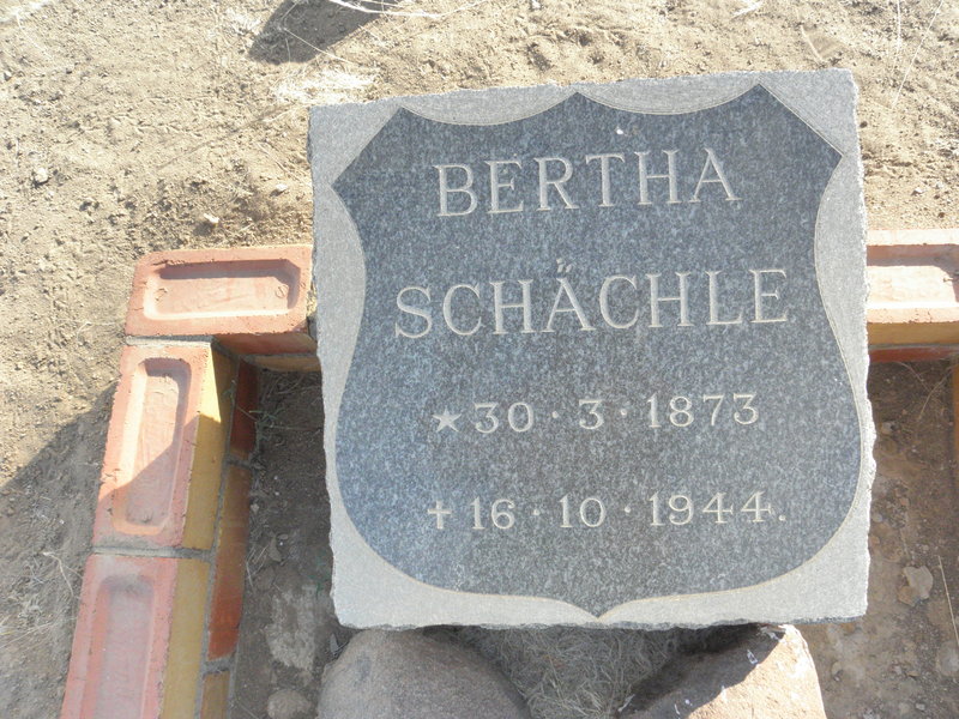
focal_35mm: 26
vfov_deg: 53.1
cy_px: 360
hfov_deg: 67.3
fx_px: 720
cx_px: 480
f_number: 6.3
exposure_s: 1/125
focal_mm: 4.6
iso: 200
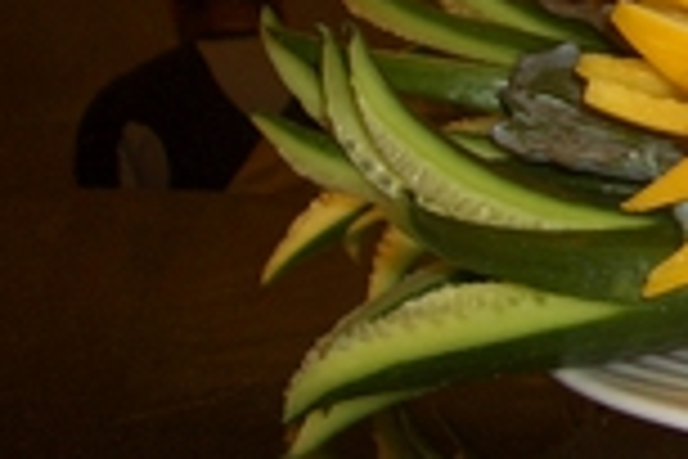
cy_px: -153
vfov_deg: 12.4
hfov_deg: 17.4
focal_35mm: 107
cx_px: 989
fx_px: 2045
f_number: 2.6
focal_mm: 5.8
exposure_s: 1/60
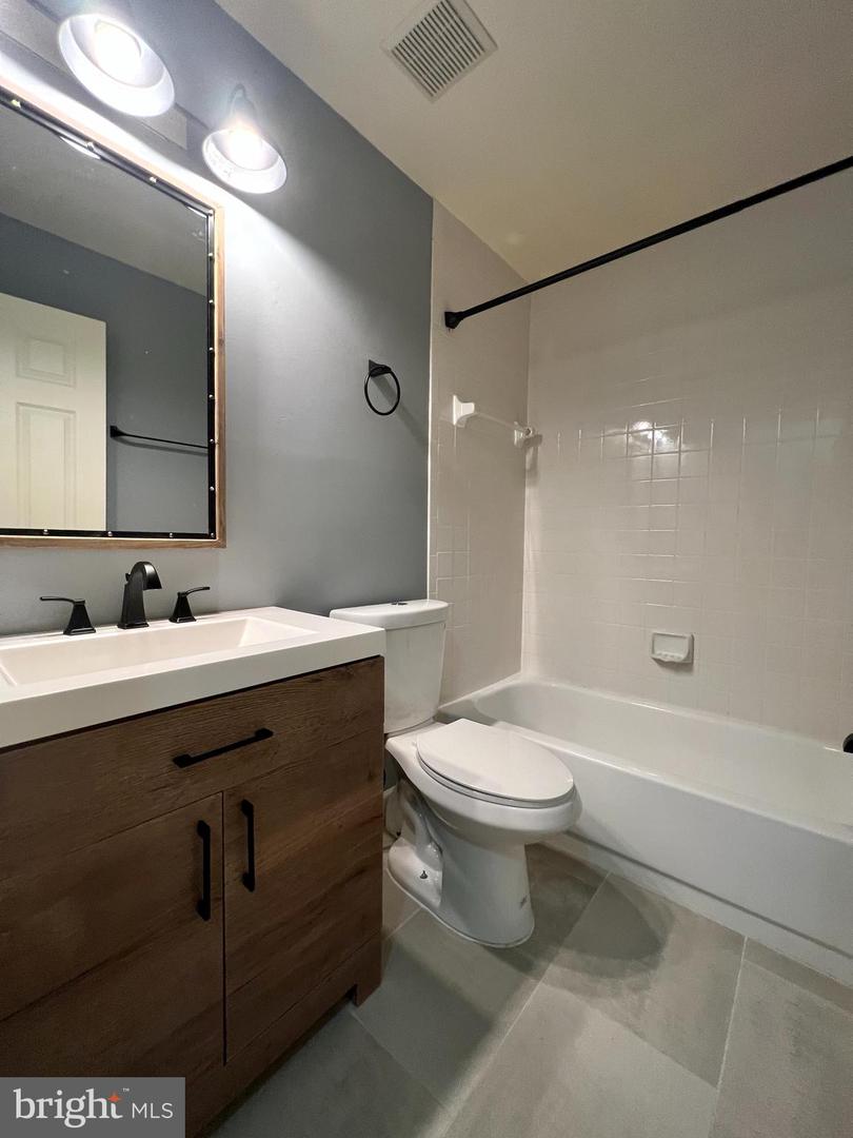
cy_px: 569
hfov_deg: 89.9
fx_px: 427
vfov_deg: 106.2
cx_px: 426
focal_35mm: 13
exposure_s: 1/60
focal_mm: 1.57
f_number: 1.8
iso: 160
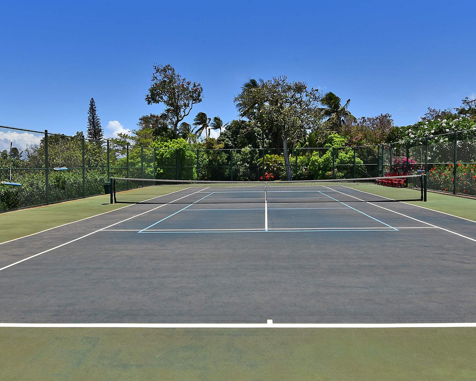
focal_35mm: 25
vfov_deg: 56.7
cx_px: 248
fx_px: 352
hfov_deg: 68.1
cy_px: 173
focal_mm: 15
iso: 100
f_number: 13
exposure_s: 1/200
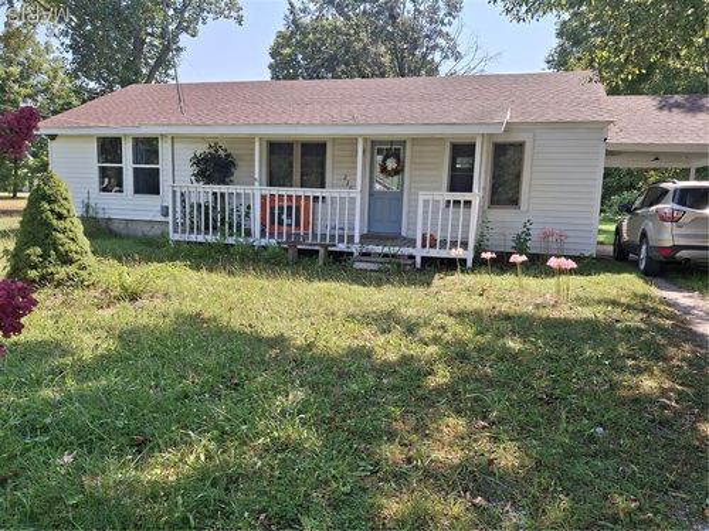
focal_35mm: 25
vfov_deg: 54.9
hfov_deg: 69.4
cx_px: 354
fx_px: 512
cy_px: 266
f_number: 1.8
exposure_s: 1/840
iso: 32
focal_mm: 4.69
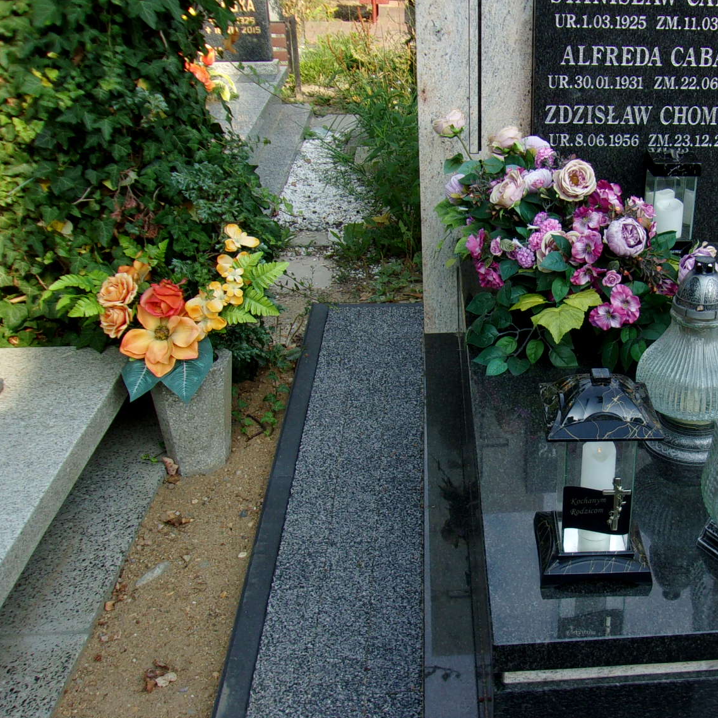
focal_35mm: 43
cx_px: 562
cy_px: 348
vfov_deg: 39.2
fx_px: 1009
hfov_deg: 37.9
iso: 80
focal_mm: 4.9
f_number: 3
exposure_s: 1/400
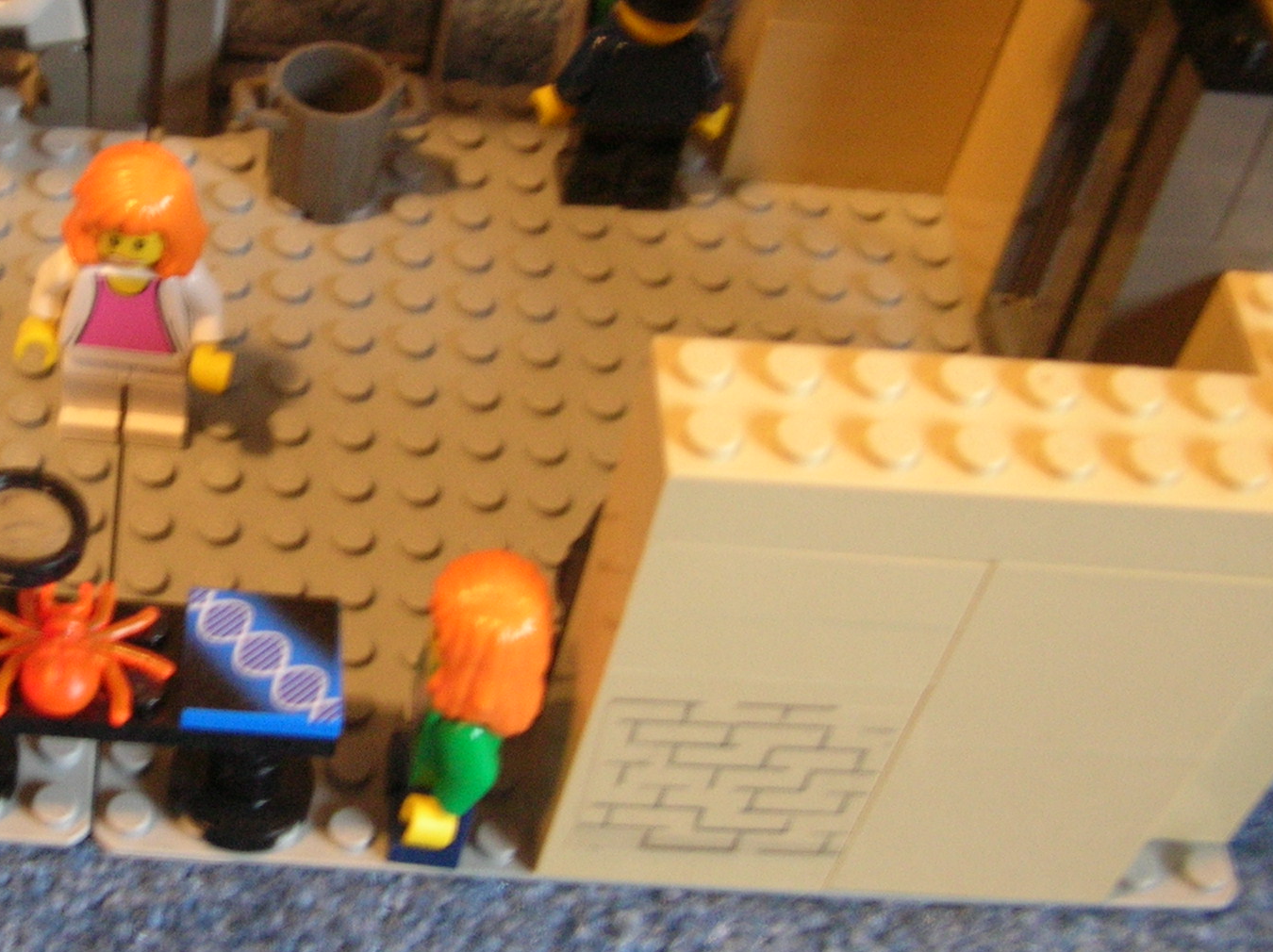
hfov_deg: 30.7
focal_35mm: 61
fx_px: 2241
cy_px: 415
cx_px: 212
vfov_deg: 24.0
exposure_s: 1/3.8
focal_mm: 6
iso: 138
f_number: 2.7
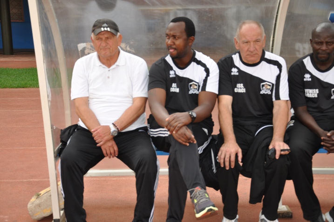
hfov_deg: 29.9
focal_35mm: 68
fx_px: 625
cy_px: 111
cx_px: 167
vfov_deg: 20.1
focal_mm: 45
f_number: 4.8
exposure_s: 1/200
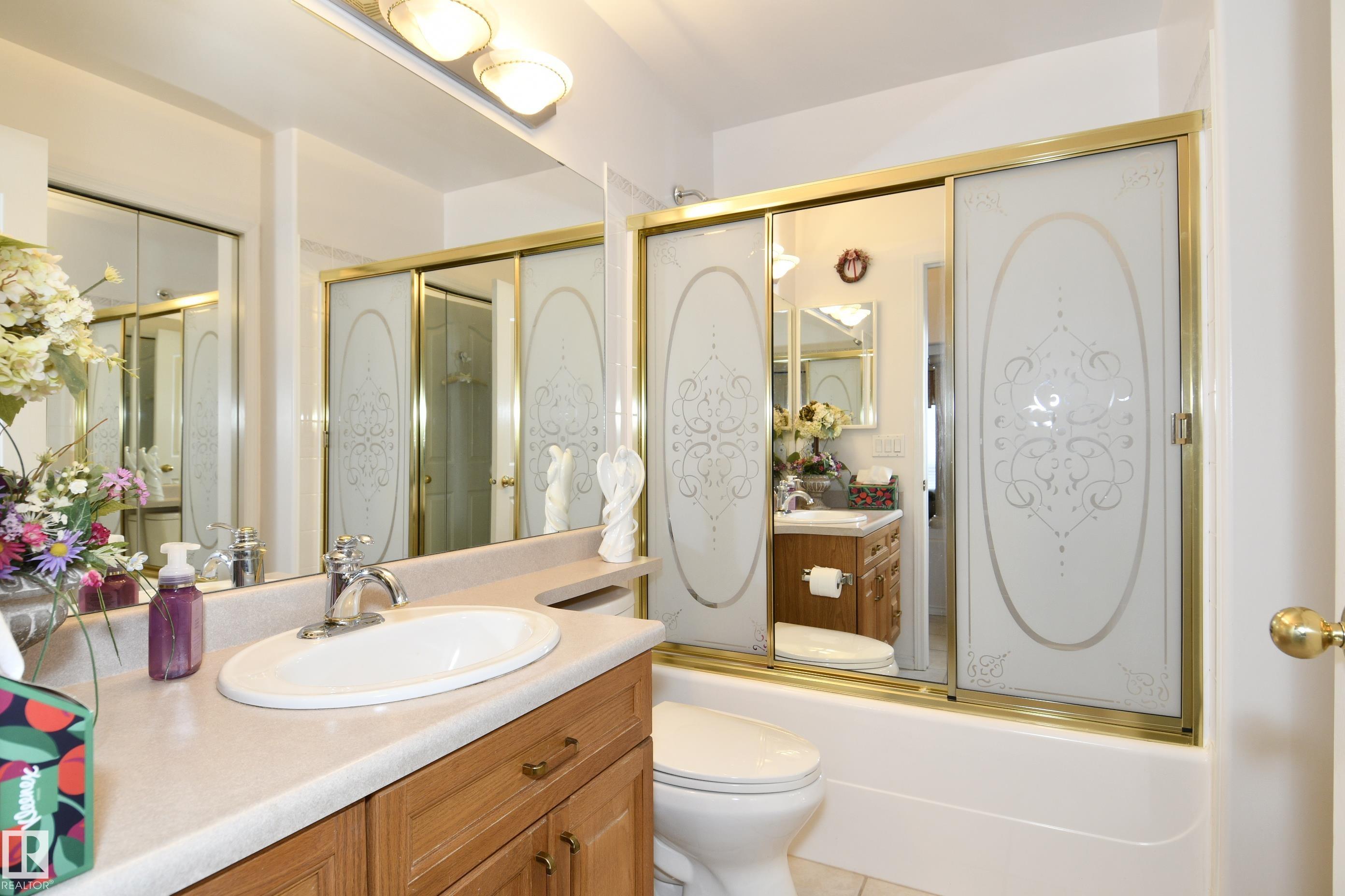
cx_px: 672
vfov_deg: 67.4
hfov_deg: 90.0
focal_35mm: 18
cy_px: 448
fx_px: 672
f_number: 5.6
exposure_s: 1/80
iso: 400
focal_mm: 12
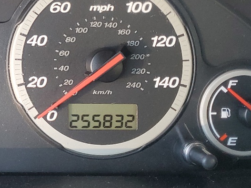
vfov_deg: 18.4
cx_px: -16
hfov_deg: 23.4
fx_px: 573
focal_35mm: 79
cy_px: 30
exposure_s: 1/120
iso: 91
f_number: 1.5
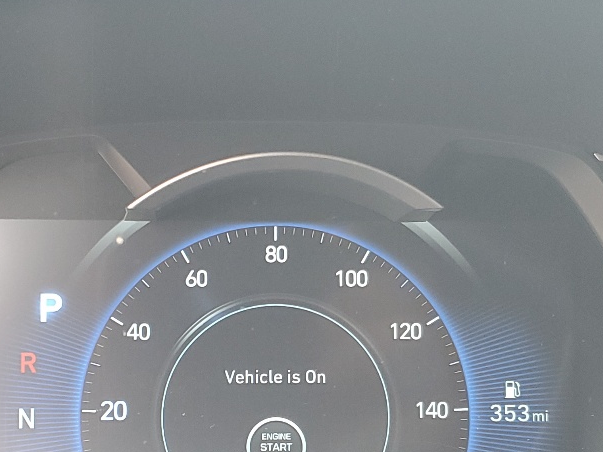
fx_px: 1202
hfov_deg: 28.1
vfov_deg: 21.1
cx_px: 245
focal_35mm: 69
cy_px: 336
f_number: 1.5
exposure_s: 1/60.2
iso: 72
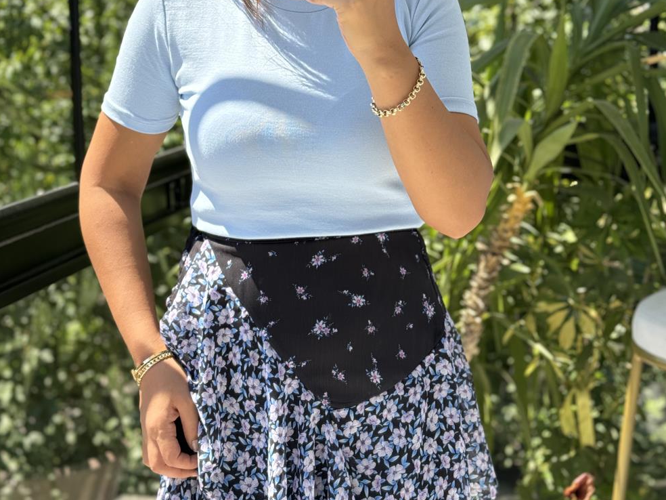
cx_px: 336
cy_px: 129
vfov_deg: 22.4
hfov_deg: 29.8
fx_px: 1251
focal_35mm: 65
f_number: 1.78
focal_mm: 6.76
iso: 64
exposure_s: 1/243
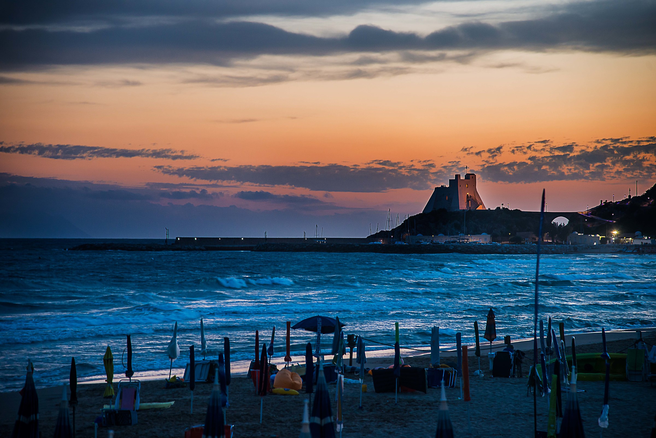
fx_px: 2042
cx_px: 328
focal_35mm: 112
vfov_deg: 12.2
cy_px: 219
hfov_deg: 18.3
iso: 1000
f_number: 4.5
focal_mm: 112
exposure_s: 1/15
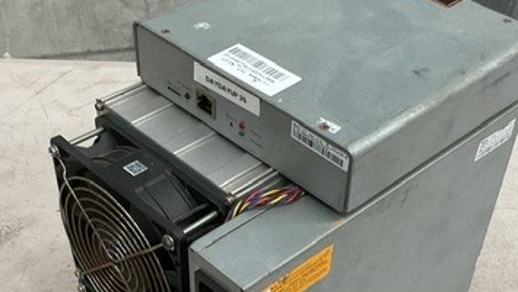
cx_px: 277
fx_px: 783
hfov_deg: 36.6
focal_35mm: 57
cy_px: 242
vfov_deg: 20.8
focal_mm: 3
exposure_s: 1/50
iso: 50
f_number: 1.8
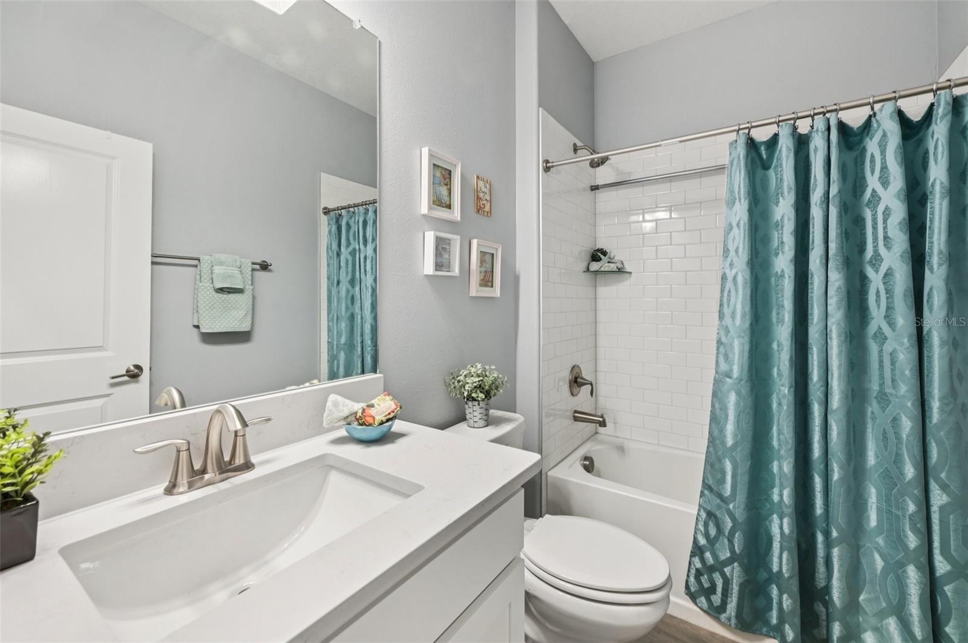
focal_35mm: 14
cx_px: 484
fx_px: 376
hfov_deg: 104.3
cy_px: 322
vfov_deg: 81.1
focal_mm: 14
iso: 400
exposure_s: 1/13
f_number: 8
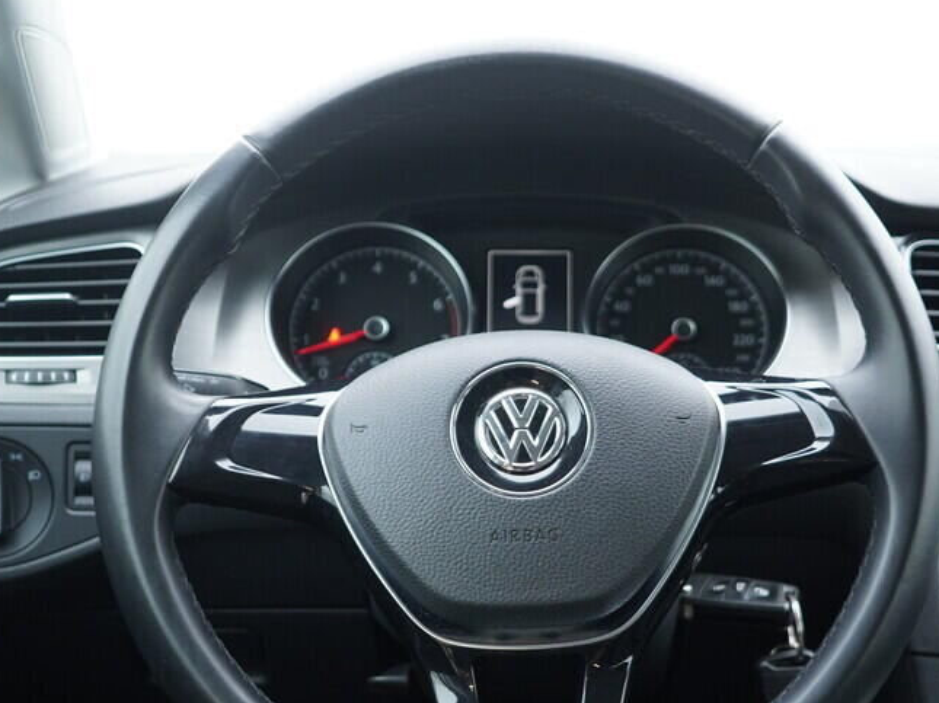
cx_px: 539
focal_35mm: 55
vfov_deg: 26.4
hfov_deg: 34.9
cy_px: 446
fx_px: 1491
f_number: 2.8
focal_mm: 24
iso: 320
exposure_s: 1/40
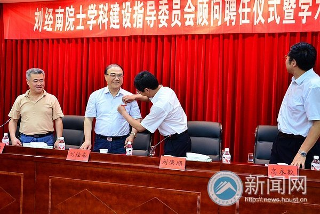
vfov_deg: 40.0
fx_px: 293
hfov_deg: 57.2
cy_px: 107
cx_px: 160
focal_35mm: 33
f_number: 5
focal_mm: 22
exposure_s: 1/40
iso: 1600
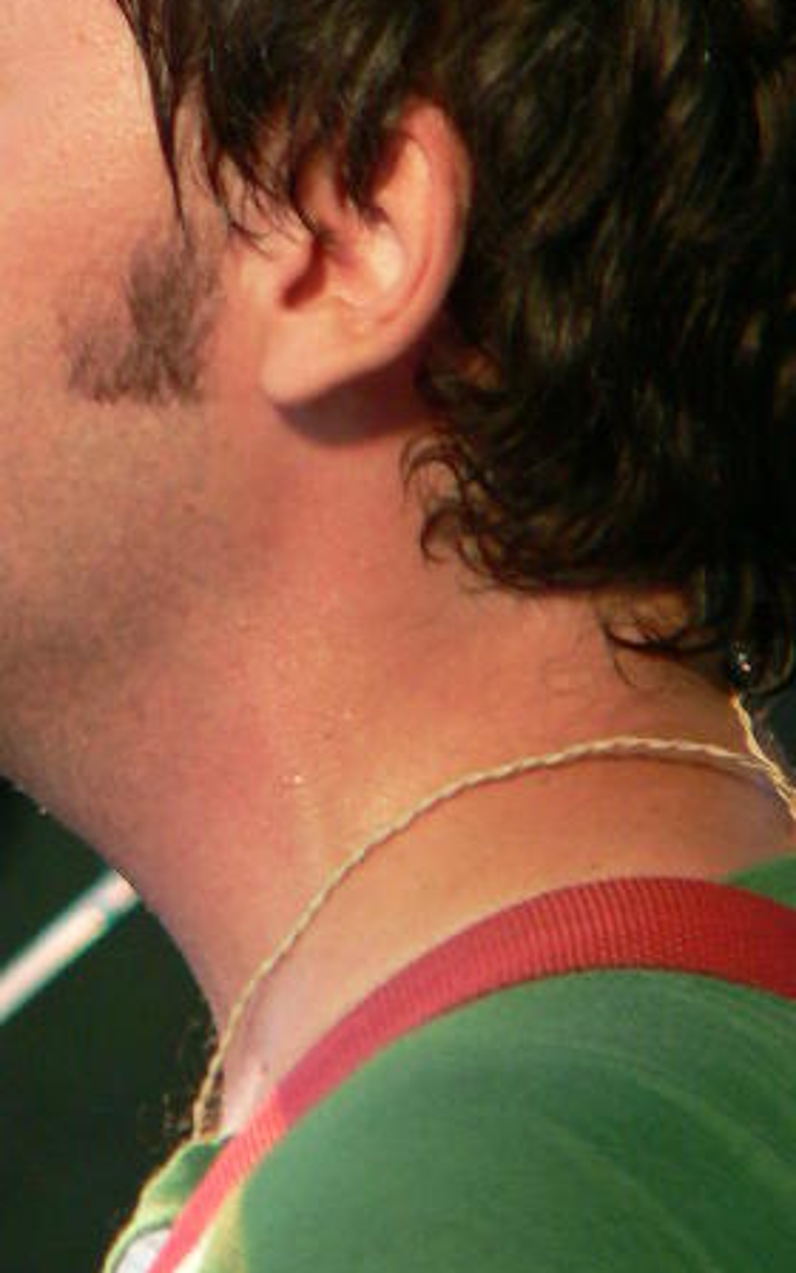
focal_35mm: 817
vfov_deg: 2.6
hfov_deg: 1.6
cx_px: 193
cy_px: 298
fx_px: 28358
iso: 200
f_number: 2.8
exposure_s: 1/100
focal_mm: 72
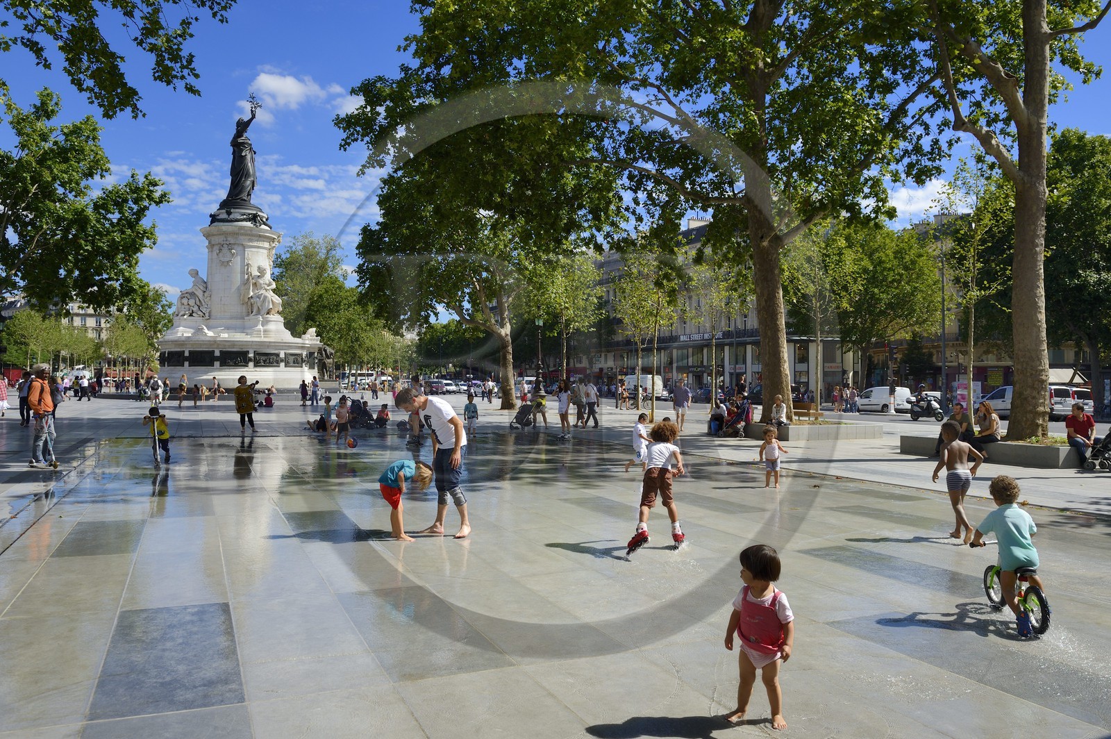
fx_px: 802
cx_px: 556
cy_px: 370
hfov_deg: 69.4
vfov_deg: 49.5
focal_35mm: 26
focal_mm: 26
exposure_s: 1/500
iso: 200
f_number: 8
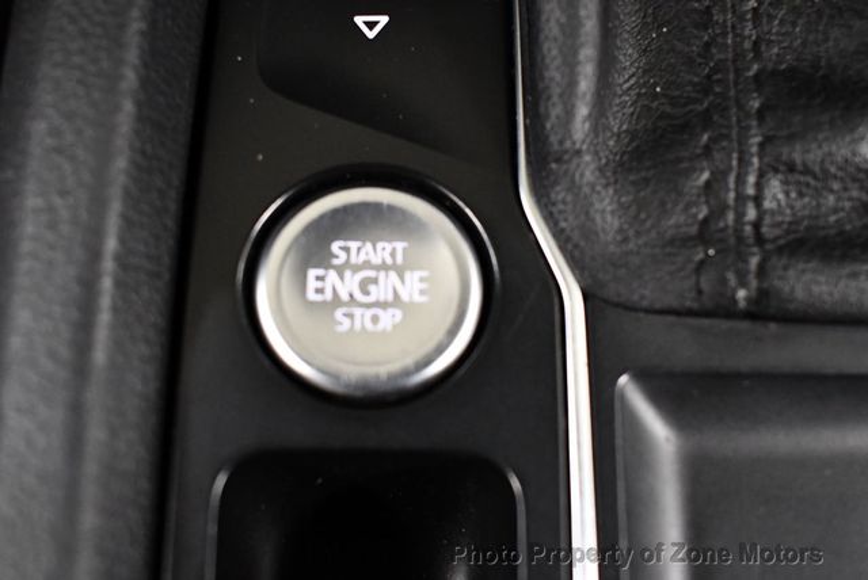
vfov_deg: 36.9
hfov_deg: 53.1
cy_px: 290
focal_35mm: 36
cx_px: 434
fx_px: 869
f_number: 3.5
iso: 3600
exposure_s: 1/60
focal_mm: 18
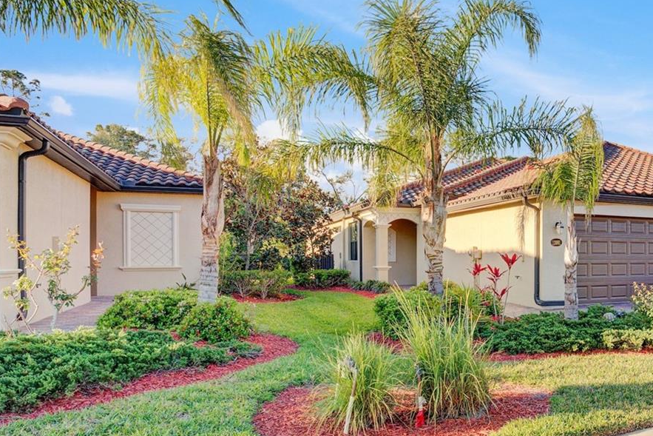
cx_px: 588
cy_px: 263
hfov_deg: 55.2
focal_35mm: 29
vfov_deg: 44.7
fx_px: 526
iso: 400
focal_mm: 16
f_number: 8
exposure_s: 1/500
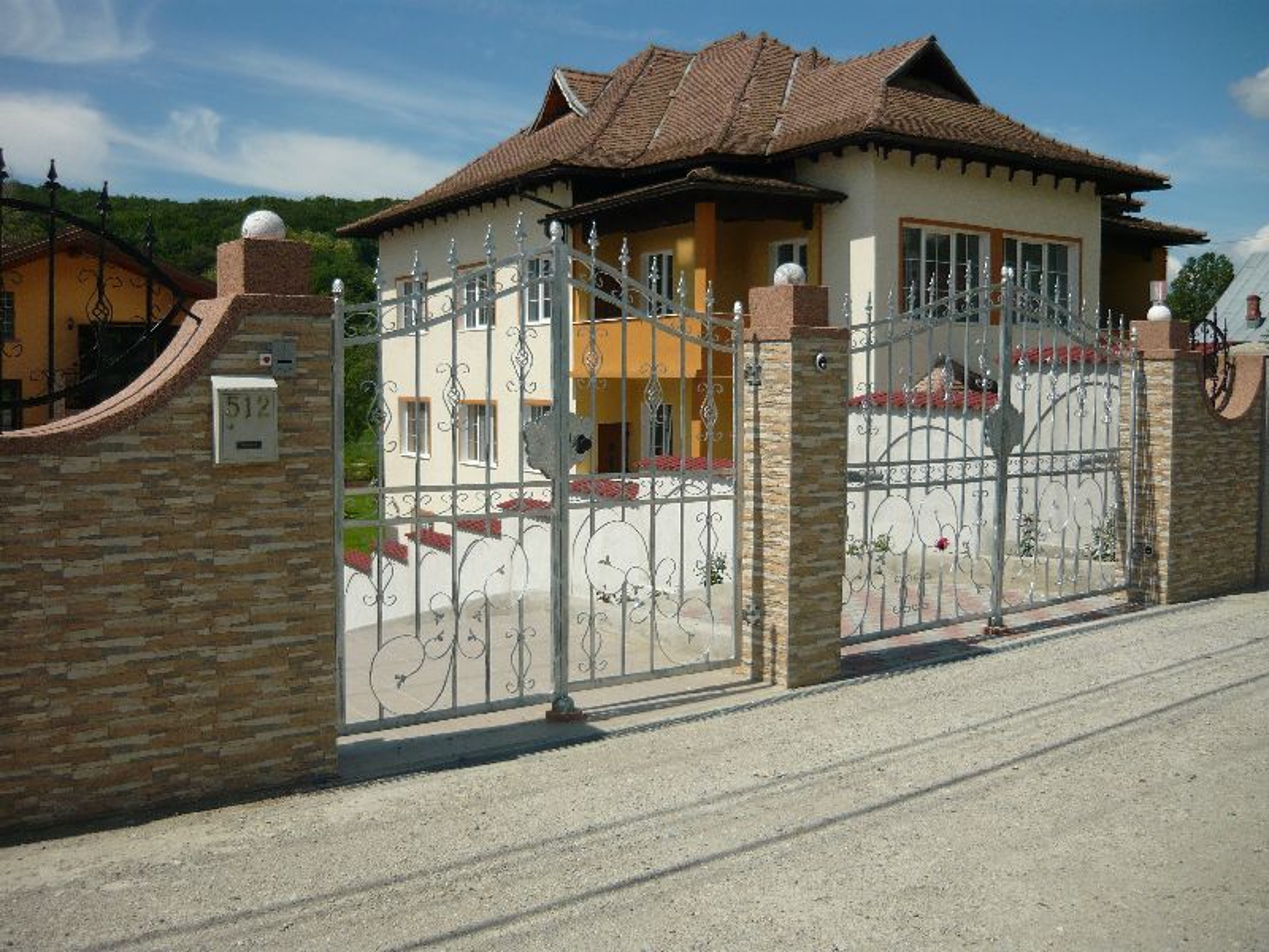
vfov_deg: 42.9
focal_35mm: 33
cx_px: 634
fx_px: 1210
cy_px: 476
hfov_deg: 55.4
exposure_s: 1/400
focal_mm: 5.5
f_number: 8
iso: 100
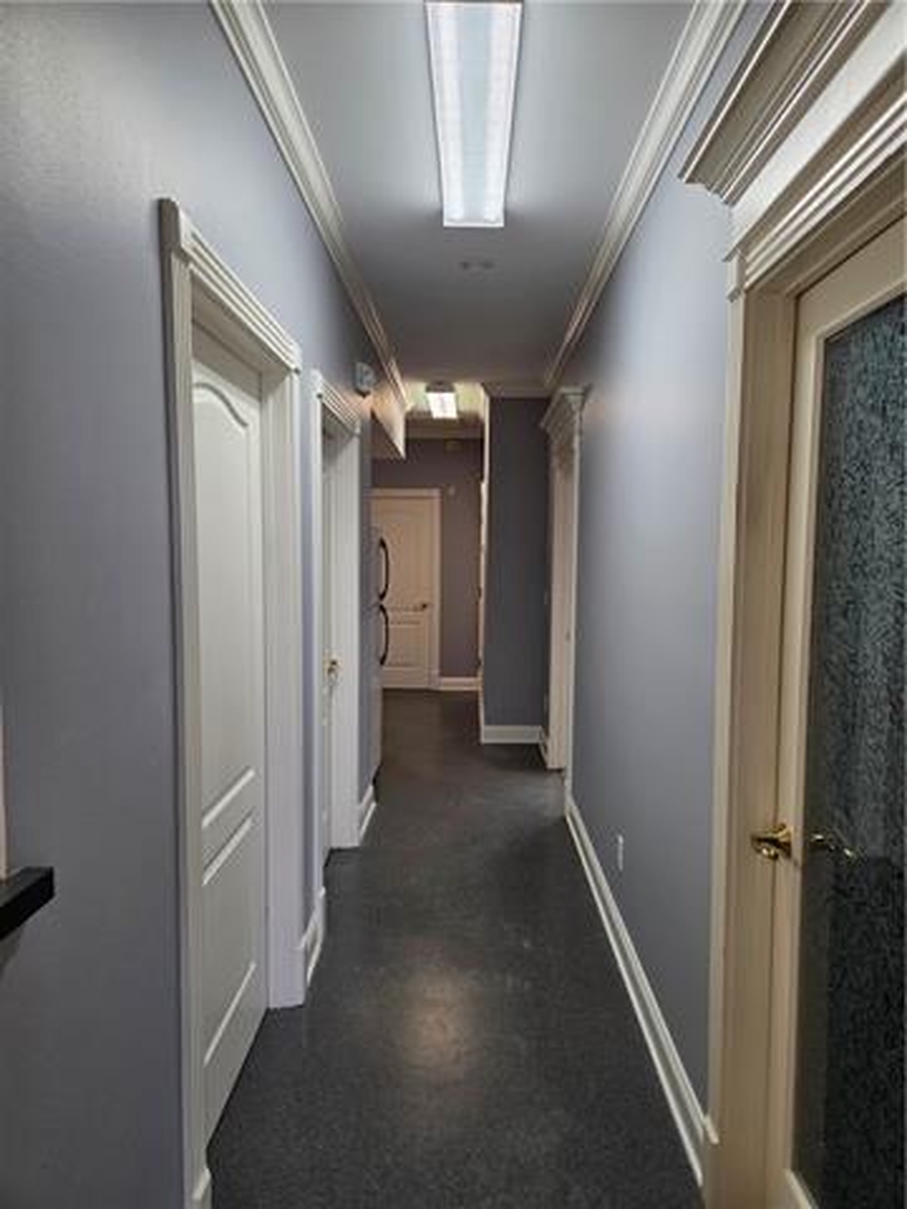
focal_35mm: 23
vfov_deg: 73.9
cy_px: 604
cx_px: 454
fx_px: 804
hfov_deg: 58.9
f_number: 1.8
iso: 125
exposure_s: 1/120
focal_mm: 5.4
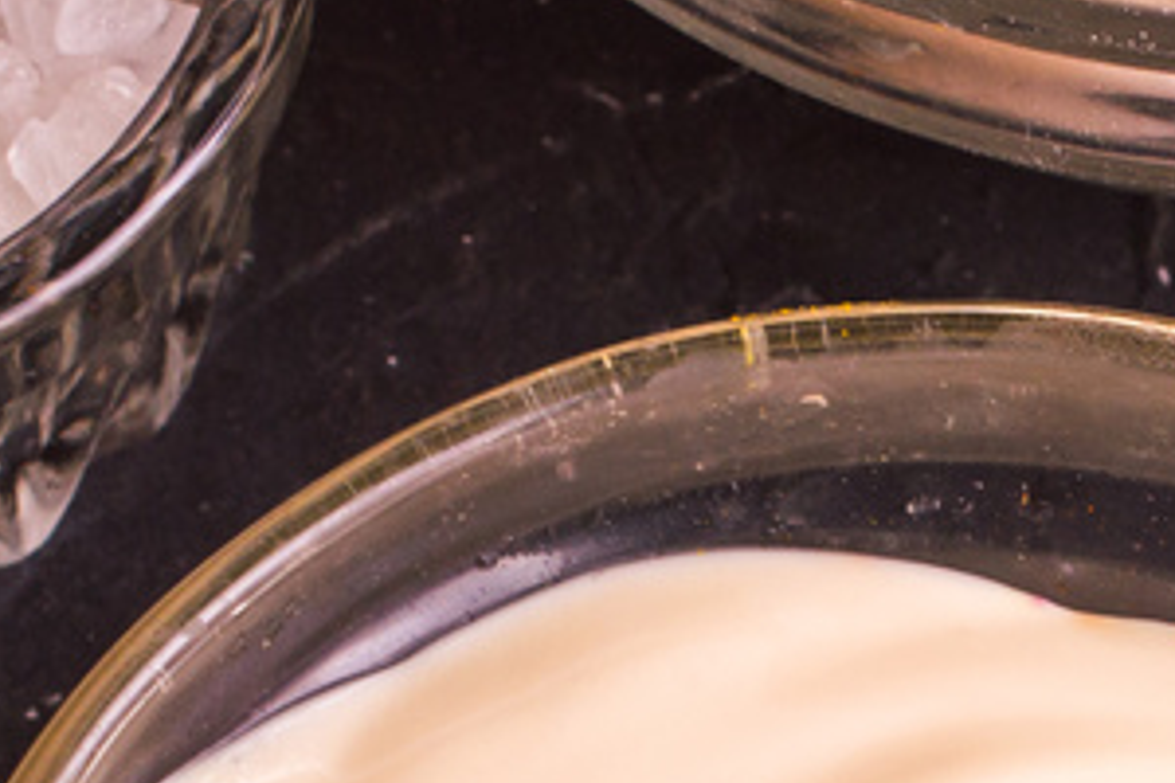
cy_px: 1159
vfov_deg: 4.0
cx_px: 1124
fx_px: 11031
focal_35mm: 338
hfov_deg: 6.1
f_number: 9
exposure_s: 1/160
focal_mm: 40
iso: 100
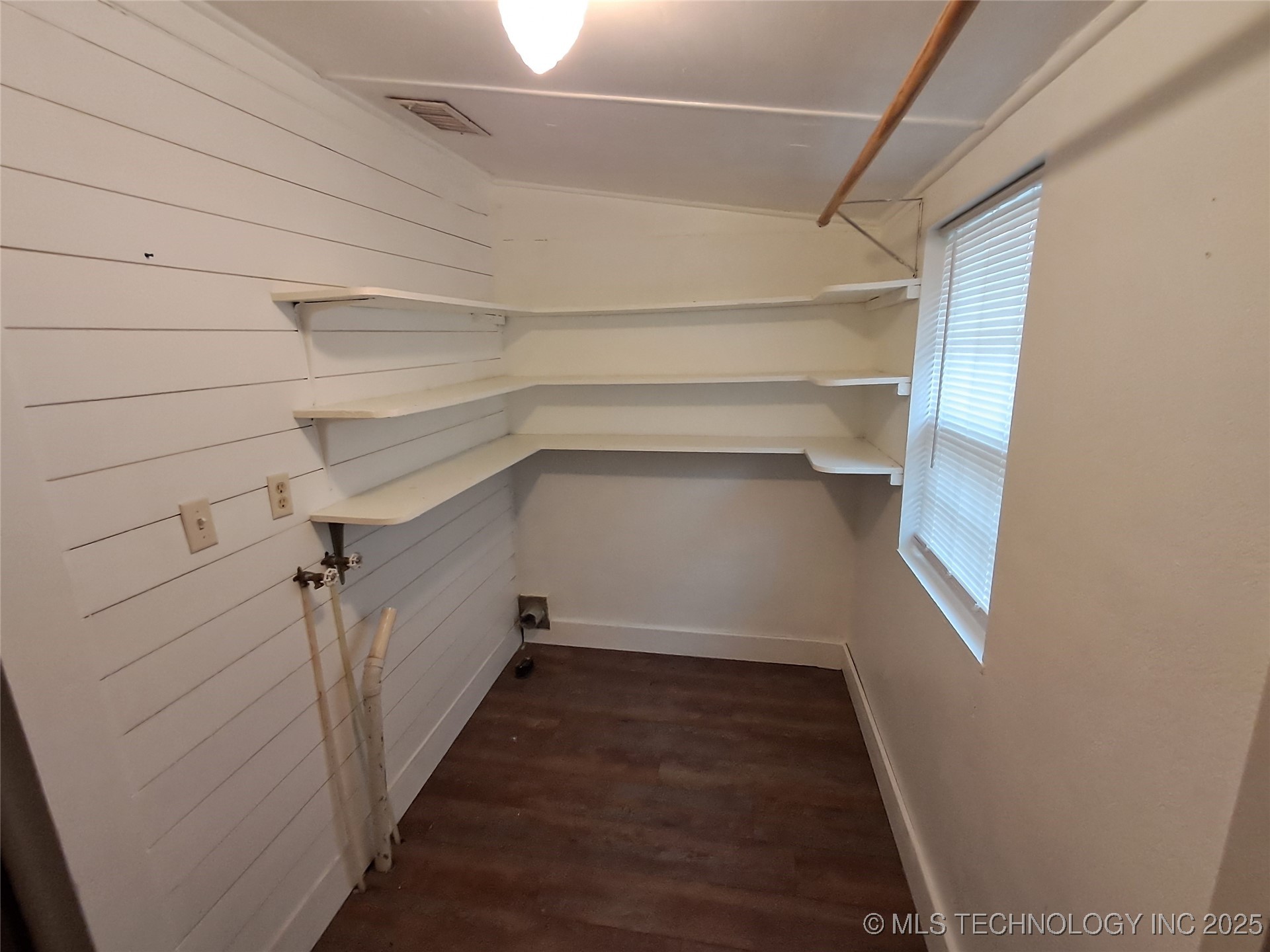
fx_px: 587
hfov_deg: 94.5
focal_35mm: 16
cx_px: 635
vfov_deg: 78.1
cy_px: 476
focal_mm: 1.64
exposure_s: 1/40
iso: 160
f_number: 2.2
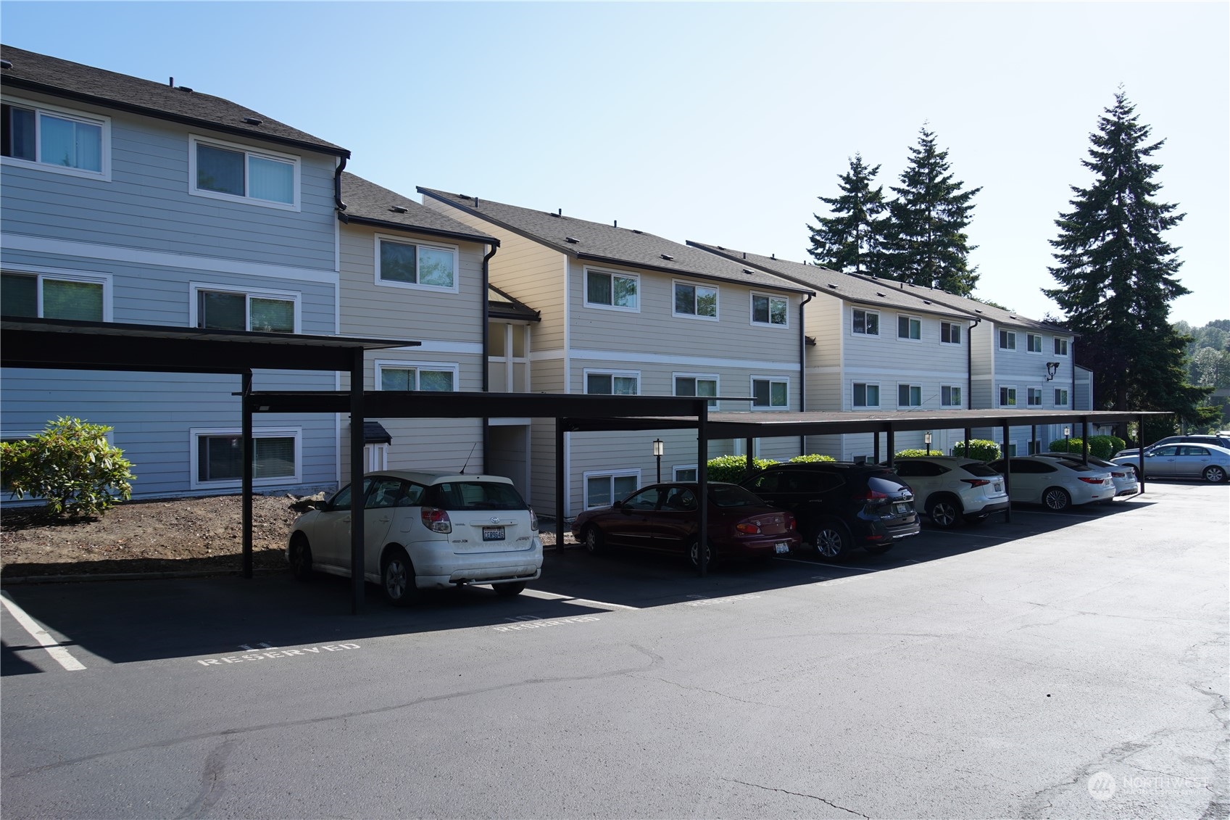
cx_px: 615
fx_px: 820
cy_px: 410
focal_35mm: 24
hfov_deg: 73.7
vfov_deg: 53.1
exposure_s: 1/200
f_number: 7.1
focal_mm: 24
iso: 100
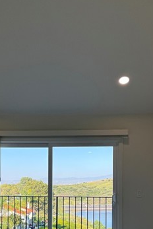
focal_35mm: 46
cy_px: 181
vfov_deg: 41.0
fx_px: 293
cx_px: 61
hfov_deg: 29.2
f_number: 1.78
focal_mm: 6.76
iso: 100
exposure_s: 1/567
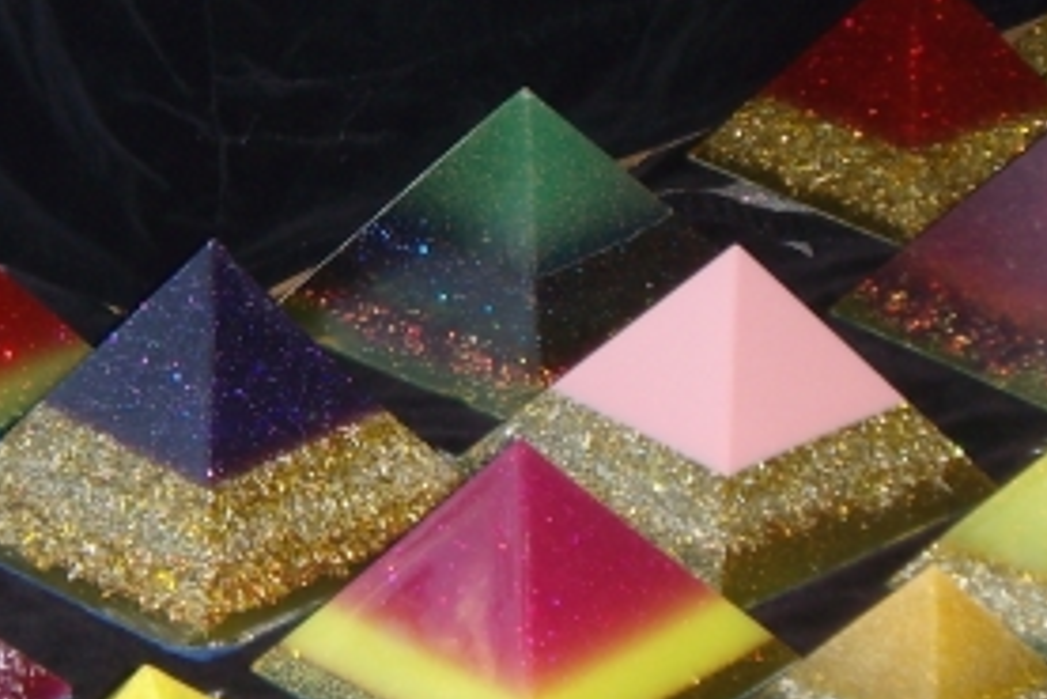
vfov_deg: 23.8
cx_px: 442
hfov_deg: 35.0
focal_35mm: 57
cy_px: 404
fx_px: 1659
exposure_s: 1/60.2
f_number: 3.5
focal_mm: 6.4
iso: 64
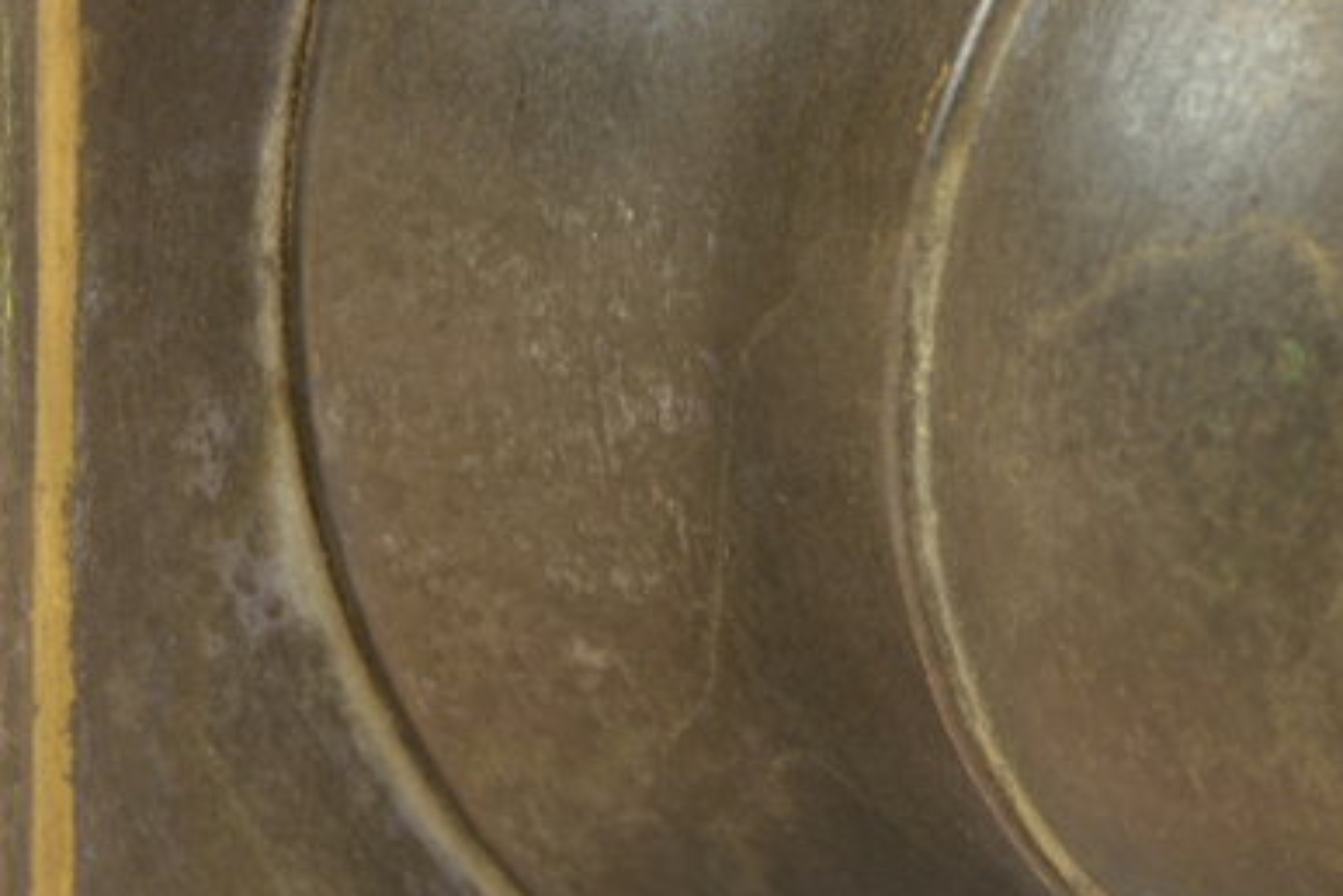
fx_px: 18224
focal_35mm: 489
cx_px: 847
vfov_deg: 2.8
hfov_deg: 4.2
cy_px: 66
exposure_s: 1/4
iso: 100
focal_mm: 105
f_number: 5.6
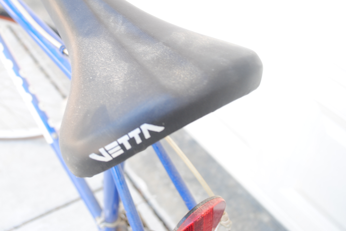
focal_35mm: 46
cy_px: 88
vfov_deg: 29.1
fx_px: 442
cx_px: 126
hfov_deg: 42.4
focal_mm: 24
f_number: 4
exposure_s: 1/25
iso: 100
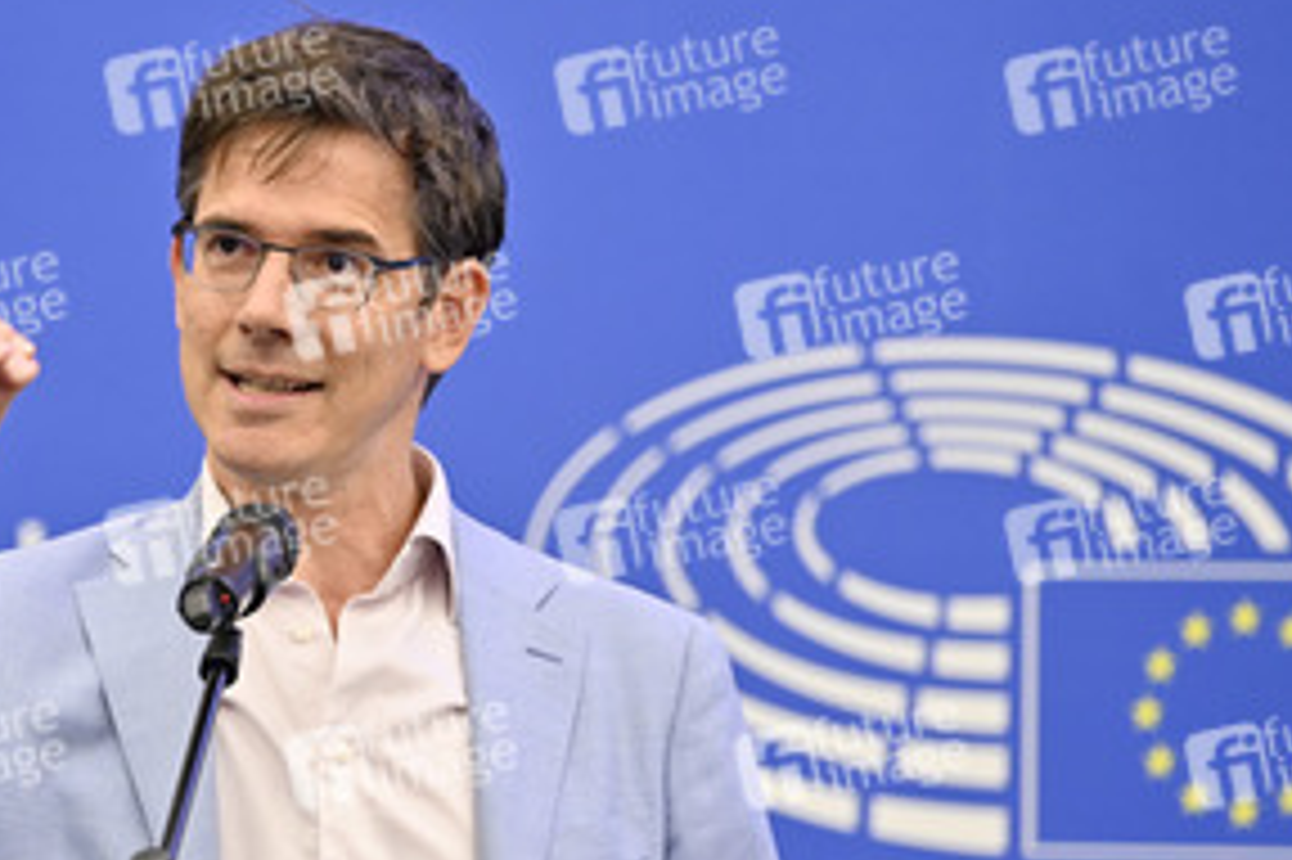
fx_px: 8178
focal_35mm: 228
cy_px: 644
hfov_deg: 9.0
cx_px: 281
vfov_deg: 6.0
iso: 2000
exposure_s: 1/320
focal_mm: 145
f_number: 2.8
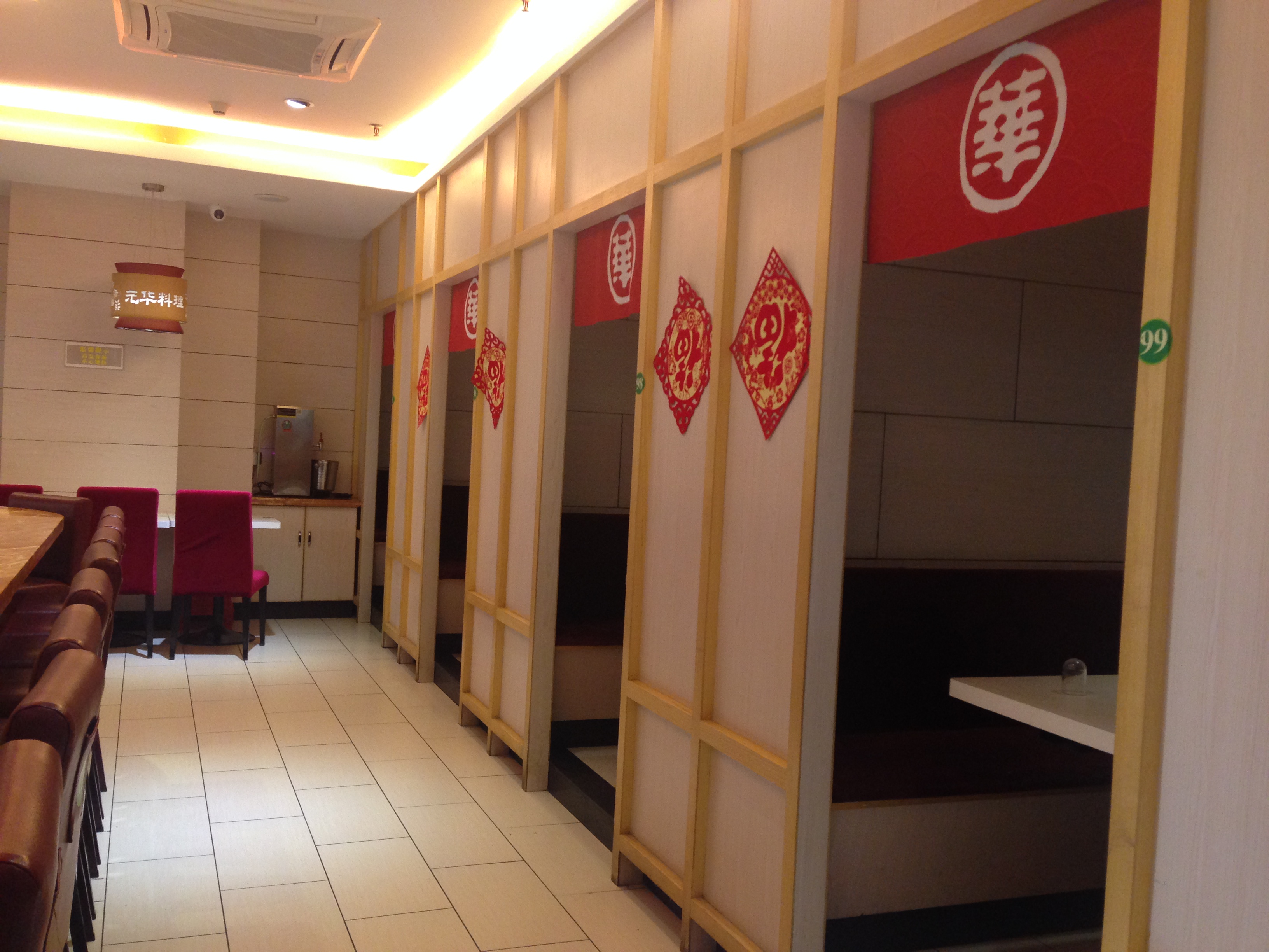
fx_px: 1210
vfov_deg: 42.9
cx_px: 634
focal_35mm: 33
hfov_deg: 55.4
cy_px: 476
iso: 160
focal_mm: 4.12
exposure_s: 1/20
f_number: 2.4
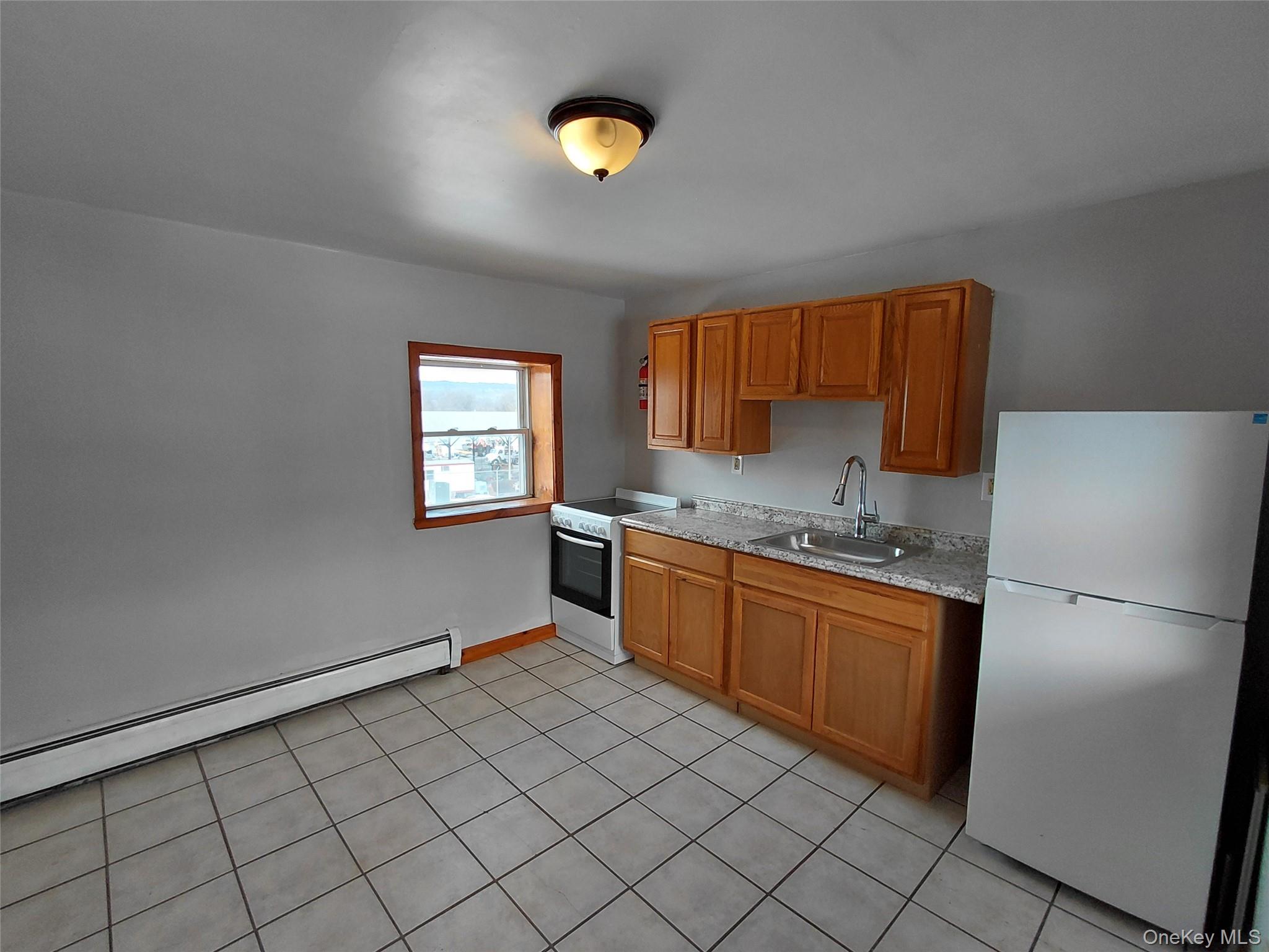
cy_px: 476
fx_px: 587
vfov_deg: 78.1
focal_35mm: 16
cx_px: 634
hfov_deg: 94.5
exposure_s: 1/120
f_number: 2.2
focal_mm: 1.64
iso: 64
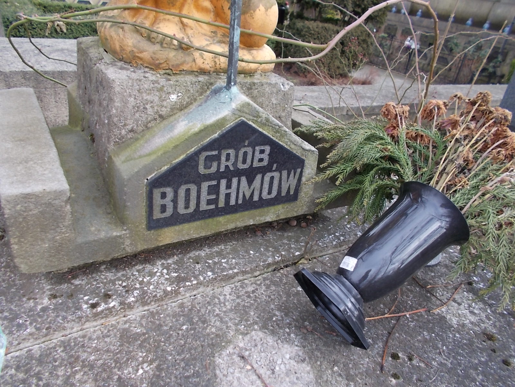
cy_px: 194
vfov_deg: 53.1
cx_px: 258
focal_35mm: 26
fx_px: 387
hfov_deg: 67.3
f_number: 3.2
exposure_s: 1/100
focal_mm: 4.6
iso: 80
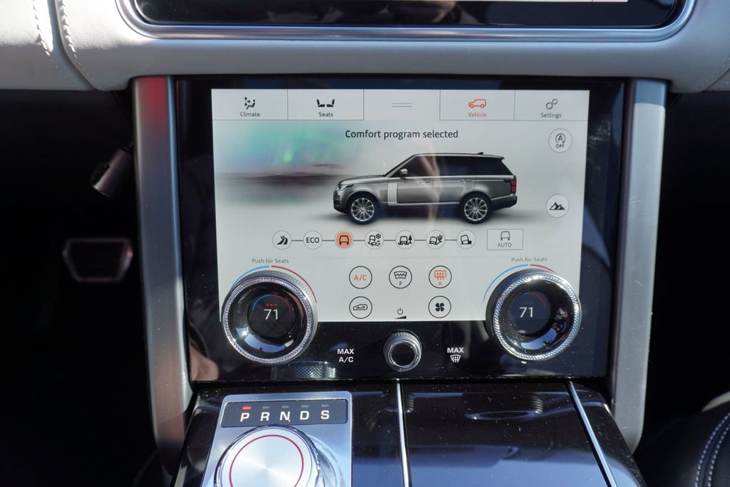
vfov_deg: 53.2
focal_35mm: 24
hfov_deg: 73.7
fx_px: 487
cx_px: 365
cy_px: 244
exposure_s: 1/60
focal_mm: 16
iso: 100
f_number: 4
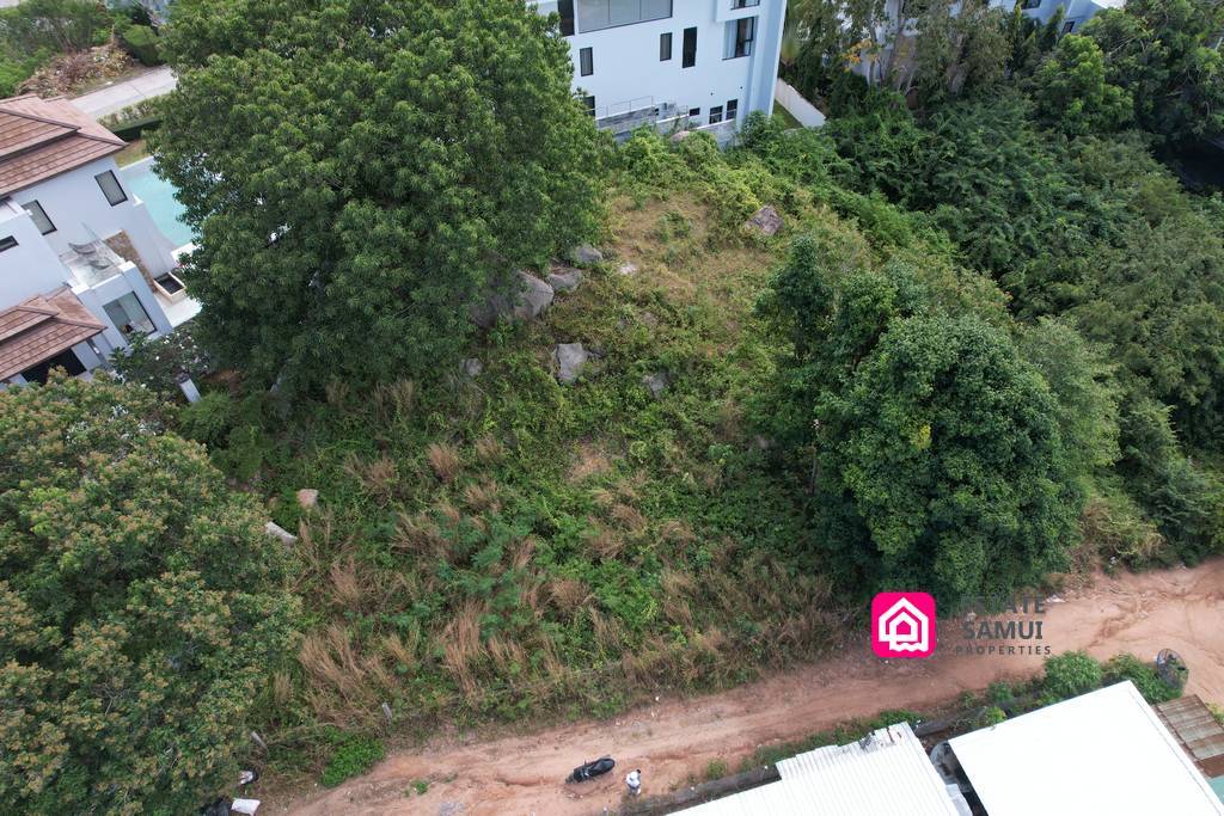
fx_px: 748
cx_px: 612
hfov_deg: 78.6
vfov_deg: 57.2
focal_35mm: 22
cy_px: 408
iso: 120
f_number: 2.8
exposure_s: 1/160
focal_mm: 8.38
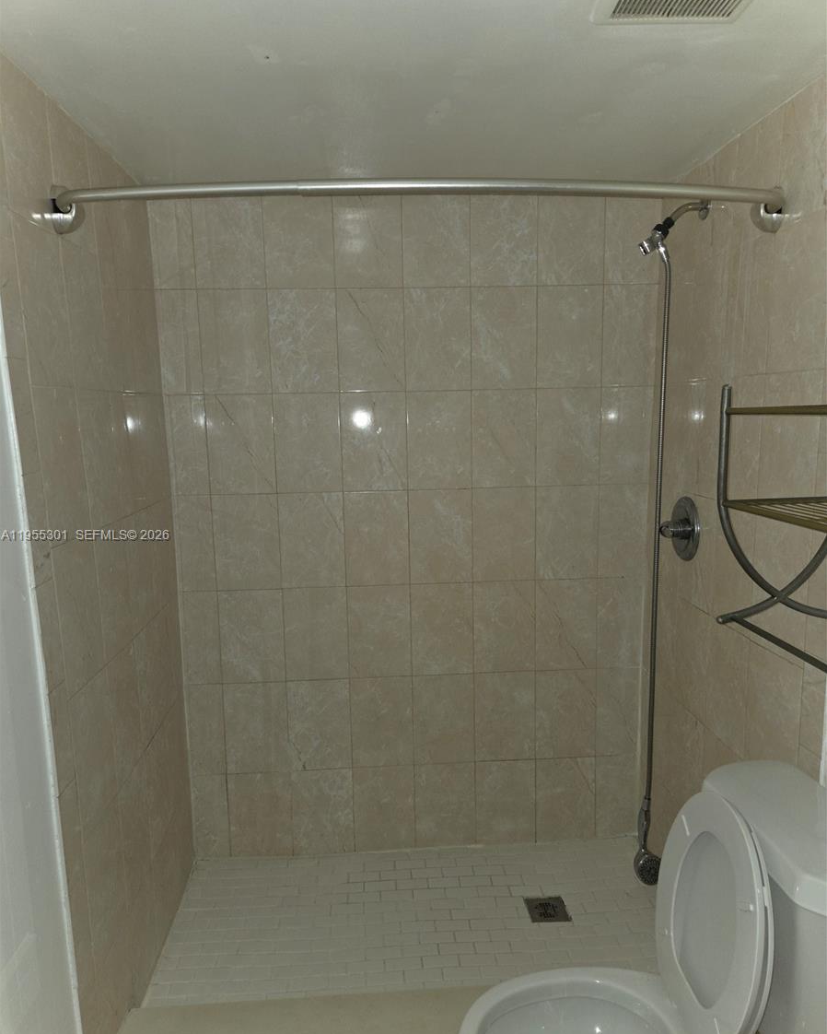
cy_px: 536
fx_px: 734
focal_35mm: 24
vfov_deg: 70.3
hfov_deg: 58.8
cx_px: 414
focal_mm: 5.4
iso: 100
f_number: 1.8
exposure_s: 1/24
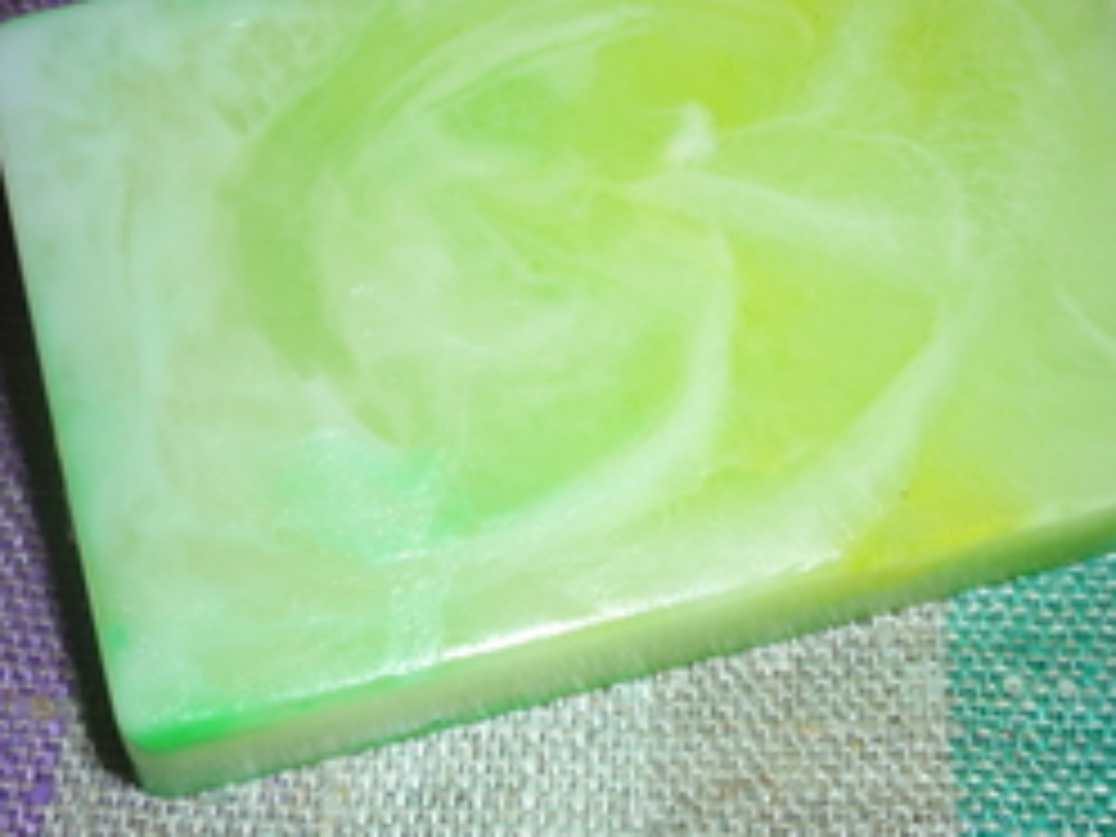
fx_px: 1934
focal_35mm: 60
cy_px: 378
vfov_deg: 24.4
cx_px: 540
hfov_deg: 32.2
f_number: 2.8
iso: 100
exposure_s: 1/30
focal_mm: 5.5
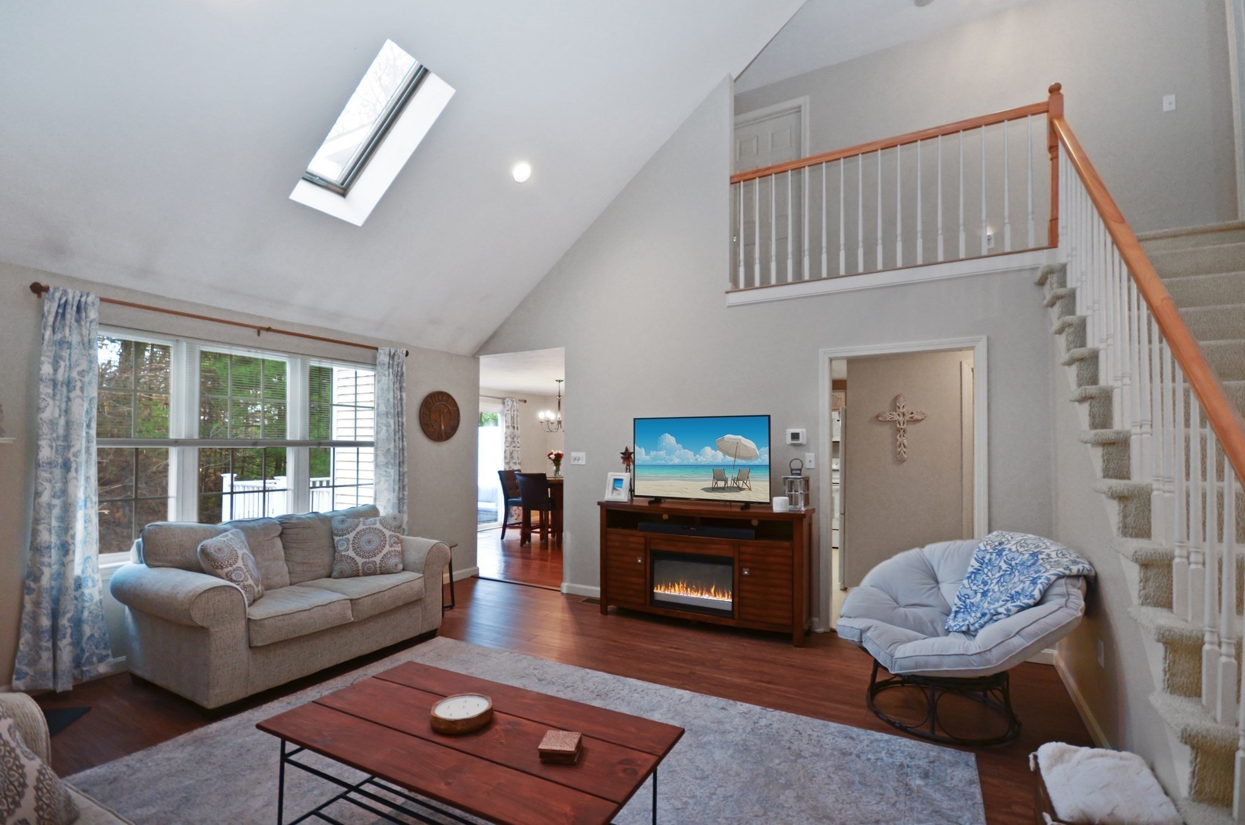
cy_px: 412
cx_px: 622
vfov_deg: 77.1
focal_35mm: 15
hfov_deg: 100.5
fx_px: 518
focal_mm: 10
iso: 500
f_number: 4
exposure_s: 1/60
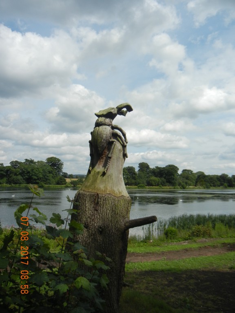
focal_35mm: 30
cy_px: 156
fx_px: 272
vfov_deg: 60.0
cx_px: 118
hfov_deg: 46.8
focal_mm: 5.4
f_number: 7
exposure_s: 1/573
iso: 160
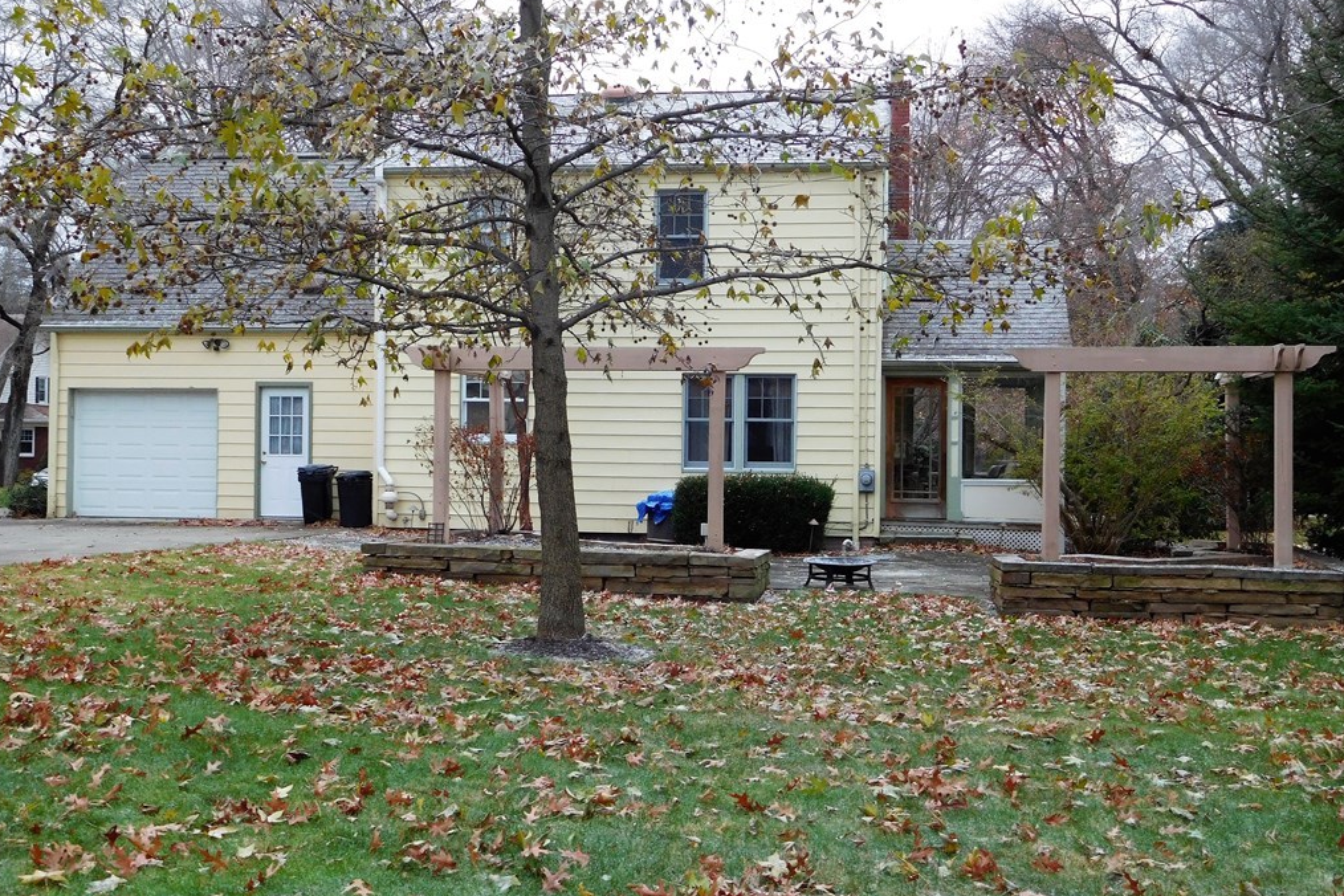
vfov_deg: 31.9
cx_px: 675
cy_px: 439
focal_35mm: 42
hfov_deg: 46.4
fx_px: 1568
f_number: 3.9
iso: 200
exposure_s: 1/30
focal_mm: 7.1
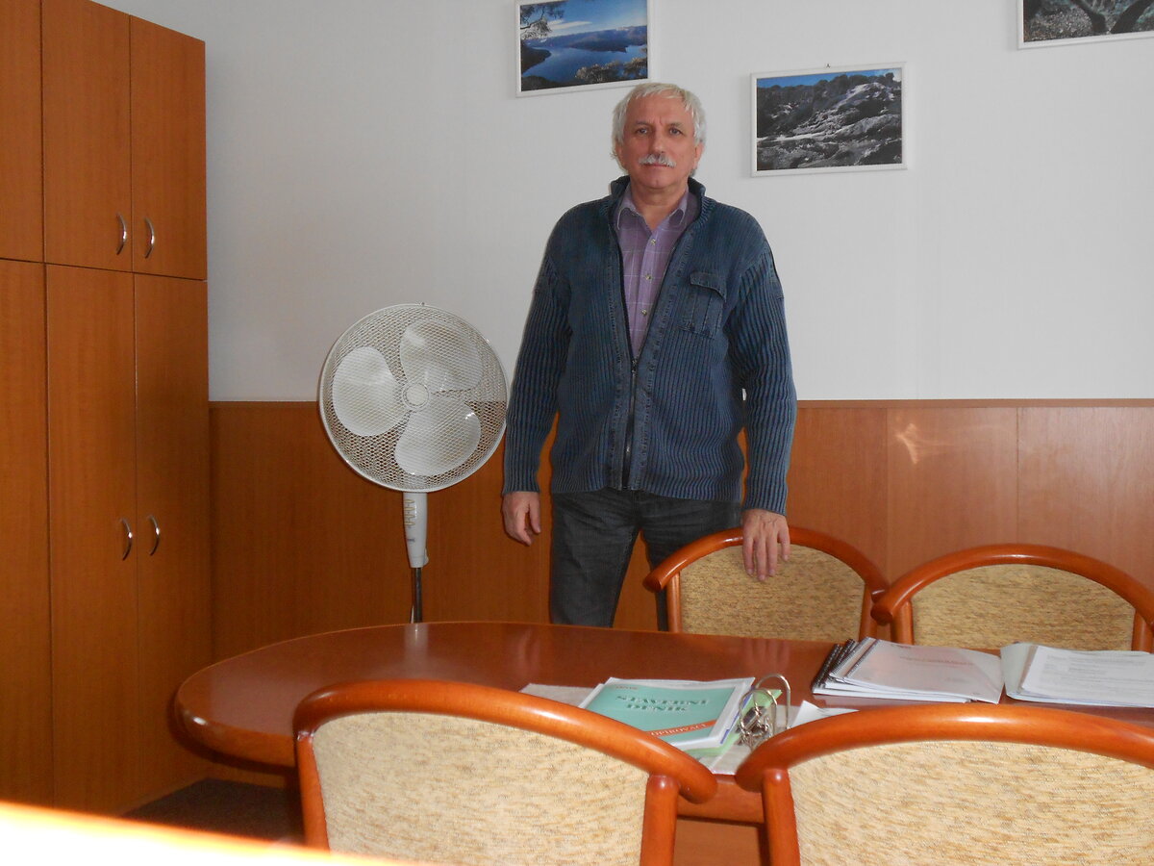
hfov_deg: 50.1
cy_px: 433
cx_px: 577
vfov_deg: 38.7
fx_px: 1233
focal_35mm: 37
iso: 250
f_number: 3.9
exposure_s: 1/30
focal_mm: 6.7
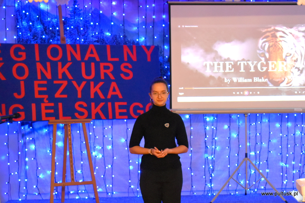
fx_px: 508
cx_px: 152
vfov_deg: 22.6
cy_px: 102
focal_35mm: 60
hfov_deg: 33.4
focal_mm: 40
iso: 2200
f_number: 5
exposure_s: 1/60
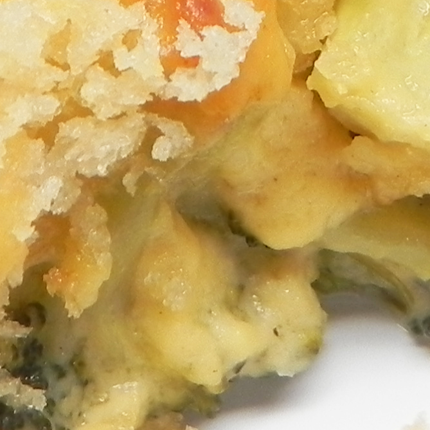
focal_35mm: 159
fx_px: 2235
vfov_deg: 10.6
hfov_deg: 10.9
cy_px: -197
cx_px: 47
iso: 160
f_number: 2.8
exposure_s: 1/38.2
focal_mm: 5.9
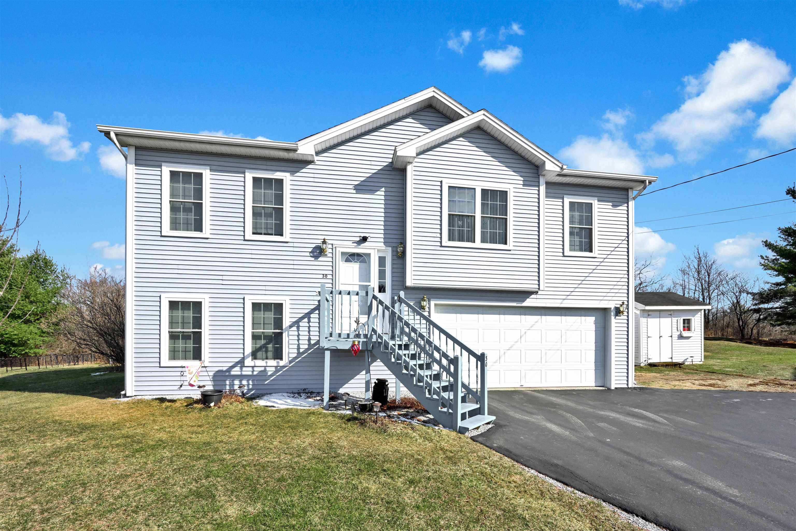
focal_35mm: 14
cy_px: 266
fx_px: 310
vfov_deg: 81.2
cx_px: 398
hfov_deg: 104.3
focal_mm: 14
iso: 1000
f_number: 14
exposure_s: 1/500
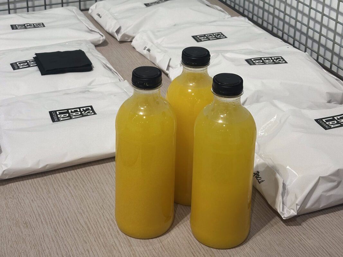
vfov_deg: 30.3
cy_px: 128
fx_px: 476
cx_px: 172
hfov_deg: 39.7
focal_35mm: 48
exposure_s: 1/171
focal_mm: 6.86
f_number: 1.78
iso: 50
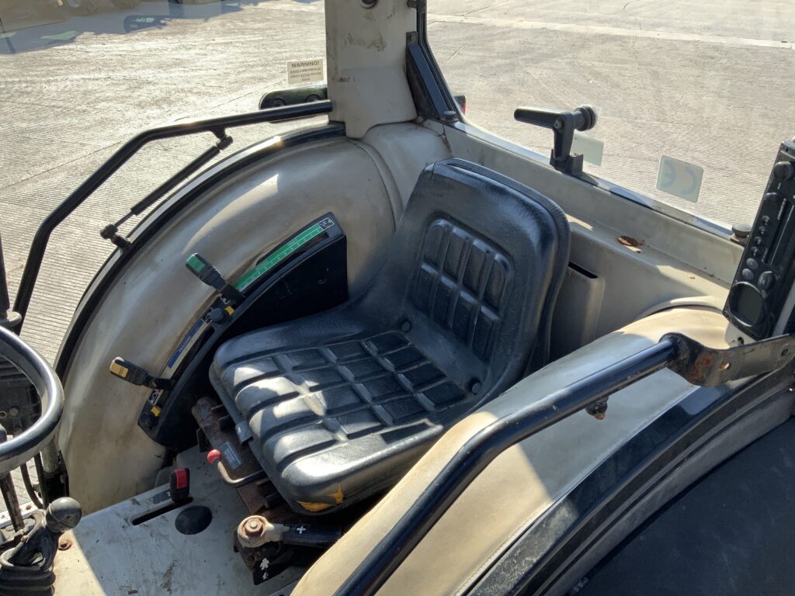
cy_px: 298
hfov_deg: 61.7
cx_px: 398
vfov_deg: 48.2
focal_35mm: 29
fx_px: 666
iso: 16
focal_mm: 3
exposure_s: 1/461
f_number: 1.8
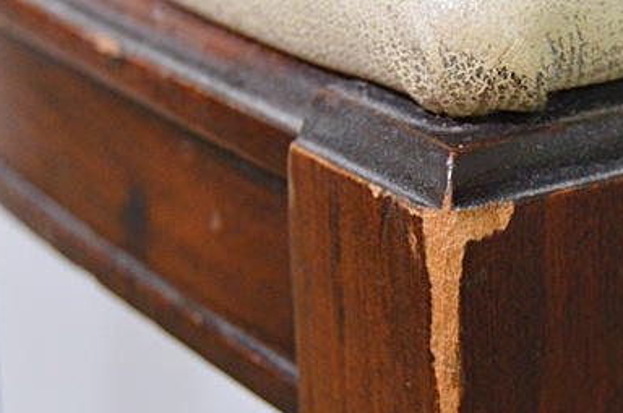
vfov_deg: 10.9
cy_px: 344
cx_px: 454
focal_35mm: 125
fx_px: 2160
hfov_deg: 16.3
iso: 1600
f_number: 4.5
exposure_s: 1/60
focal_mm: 32
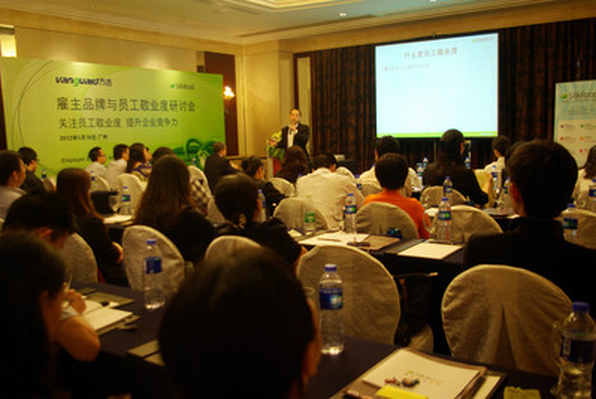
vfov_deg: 38.5
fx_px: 572
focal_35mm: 34
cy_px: 200
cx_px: 298
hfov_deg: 55.1
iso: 200
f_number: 4
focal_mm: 23
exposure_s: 1/8
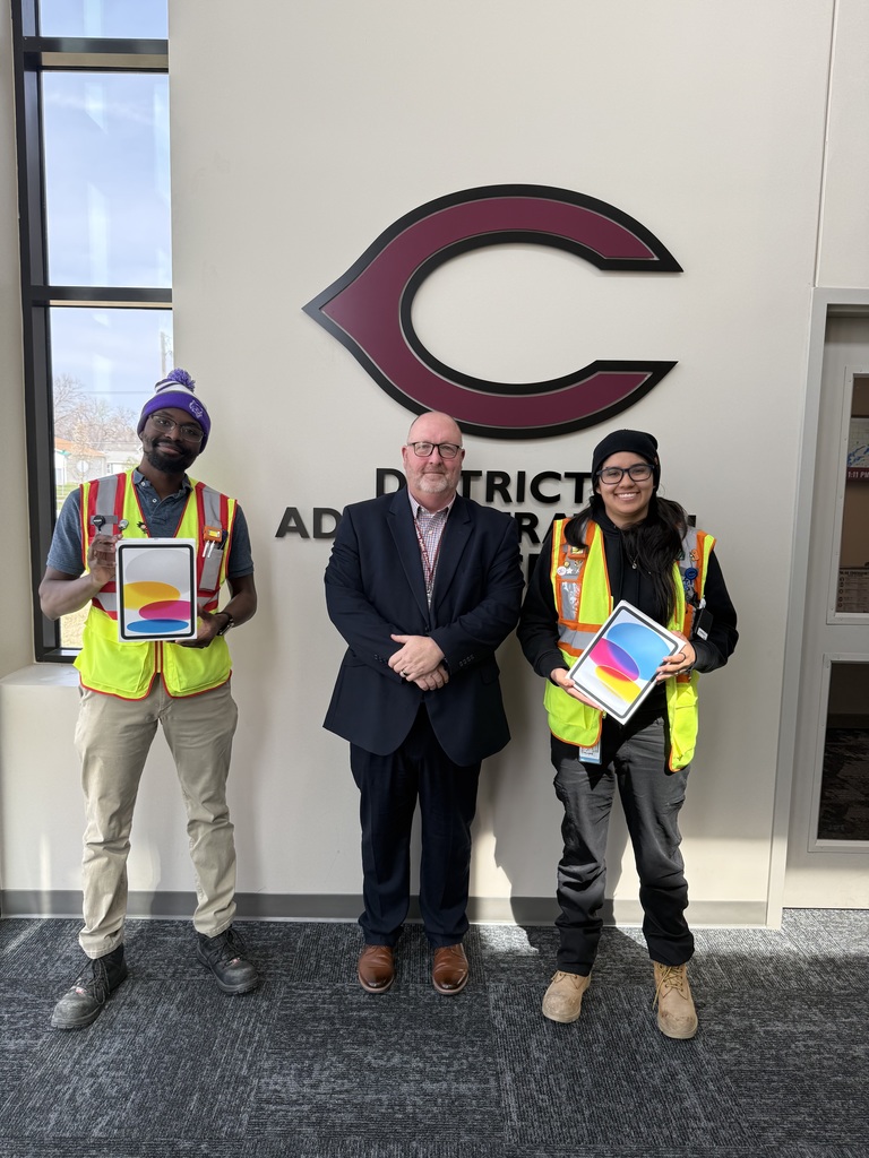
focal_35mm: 24
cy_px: 579
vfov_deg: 71.6
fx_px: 803
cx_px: 434
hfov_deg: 56.8
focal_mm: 6.76
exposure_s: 1/702
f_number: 1.78
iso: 100
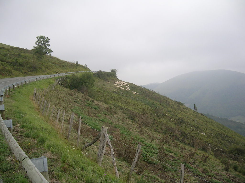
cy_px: 92
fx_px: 248
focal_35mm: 35
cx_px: 122
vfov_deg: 40.7
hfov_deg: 52.6
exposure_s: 1/300
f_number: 2.8
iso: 50
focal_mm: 5.4
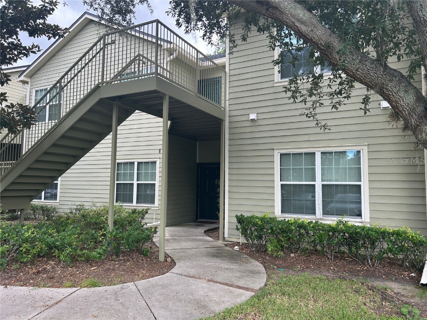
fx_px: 321
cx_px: 214
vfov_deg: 53.1
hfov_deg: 67.3
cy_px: 160
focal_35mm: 26
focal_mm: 5.7
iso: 50
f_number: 1.5
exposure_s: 1/445
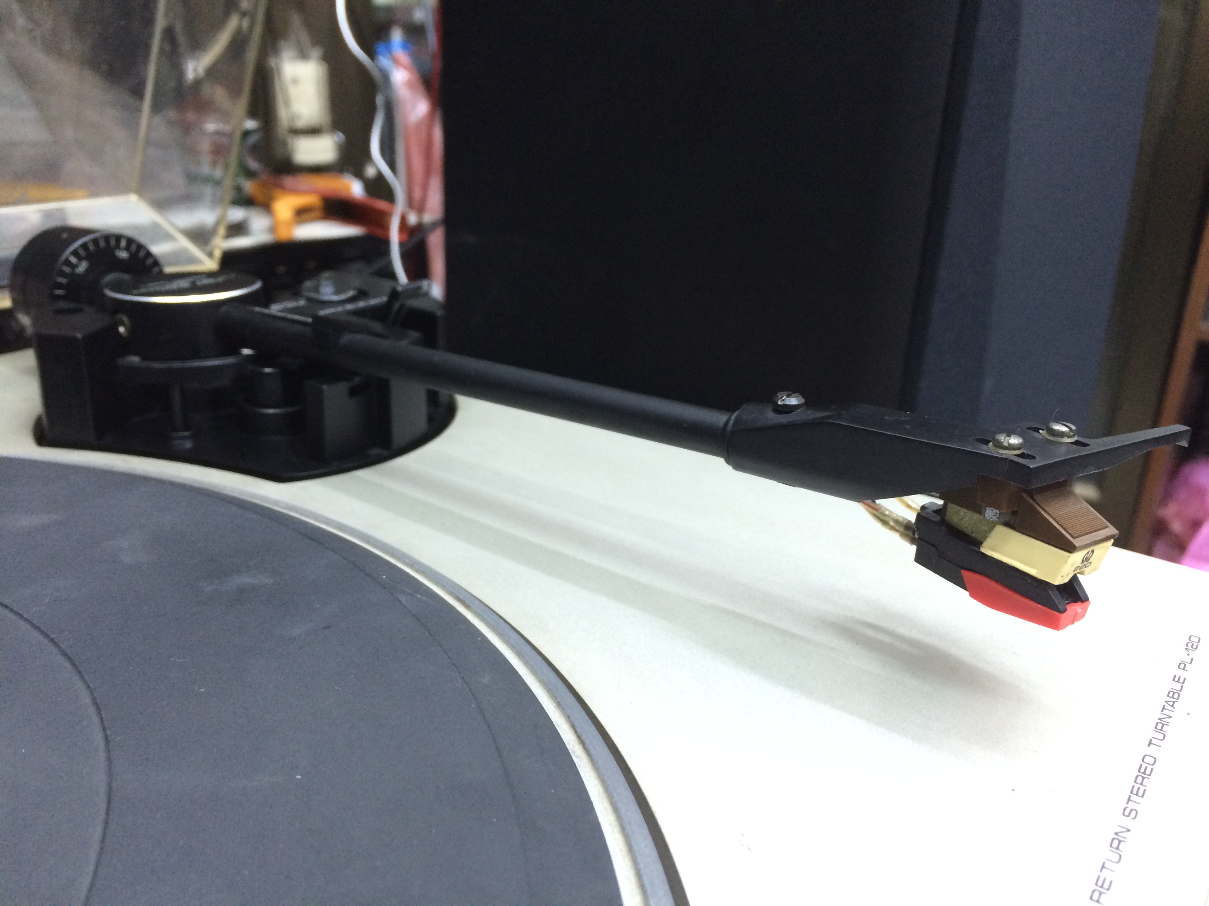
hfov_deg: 61.7
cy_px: 453
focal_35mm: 29
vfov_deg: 48.2
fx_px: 1013
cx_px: 604
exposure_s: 1/33
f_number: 2.2
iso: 200
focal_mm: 4.15
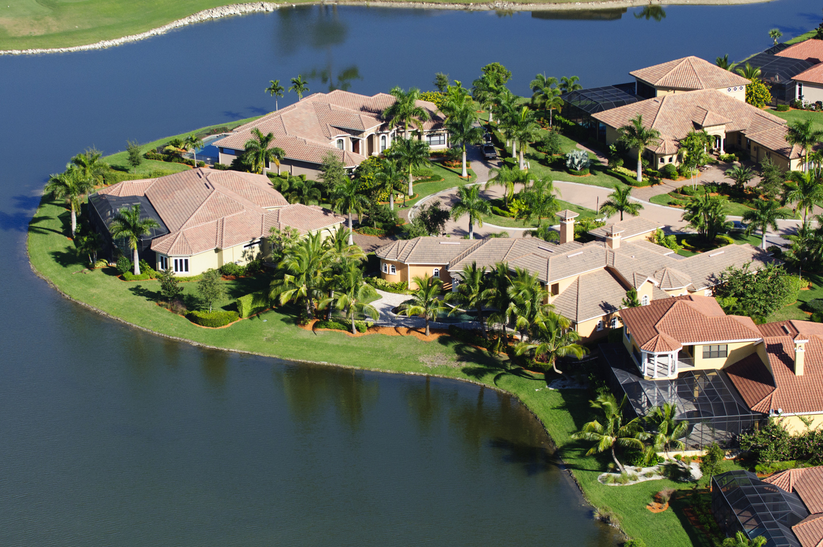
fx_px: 2946
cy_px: 274
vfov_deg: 10.6
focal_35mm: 129
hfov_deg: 15.9
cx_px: 412
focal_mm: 86
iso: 400
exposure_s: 1/1600
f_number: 5
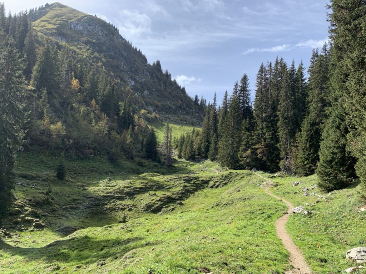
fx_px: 275
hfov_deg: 67.3
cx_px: 183
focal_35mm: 26
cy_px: 137
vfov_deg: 53.1
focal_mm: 4.25
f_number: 1.8
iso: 25
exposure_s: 1/1235
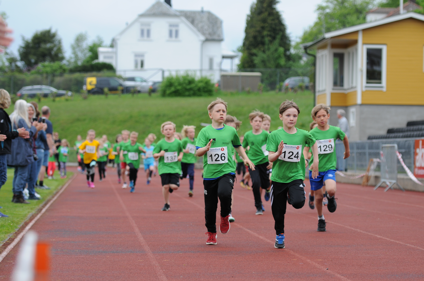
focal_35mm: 129
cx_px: 212
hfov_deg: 15.9
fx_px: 1517
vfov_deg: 10.6
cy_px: 140
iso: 200
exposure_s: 1/1250
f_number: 2.8
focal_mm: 86
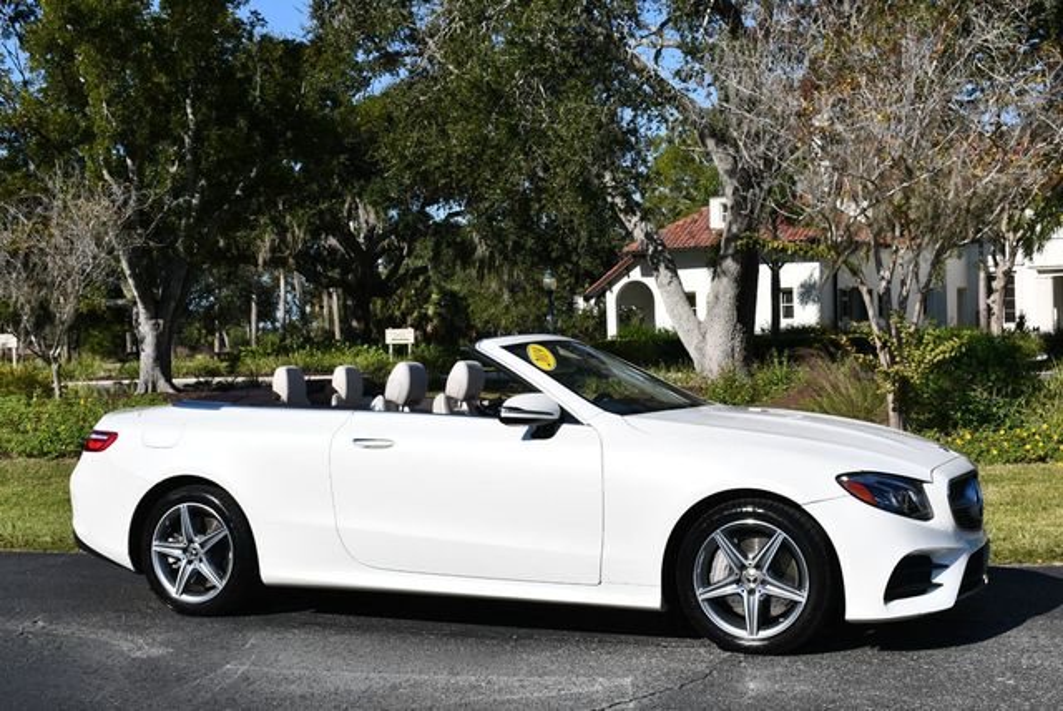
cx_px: 532
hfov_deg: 39.6
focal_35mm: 50
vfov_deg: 27.0
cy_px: 356
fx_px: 1478
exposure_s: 1/320
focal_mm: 25
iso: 100
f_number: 9
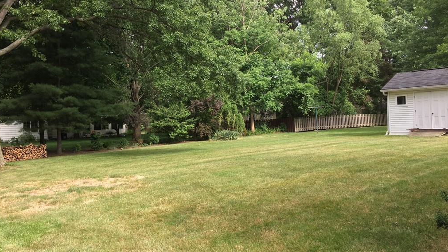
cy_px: 107
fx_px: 380
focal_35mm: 32
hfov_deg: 61.0
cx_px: 222
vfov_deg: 36.6
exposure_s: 1/304
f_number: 2.2
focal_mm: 4.15
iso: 32
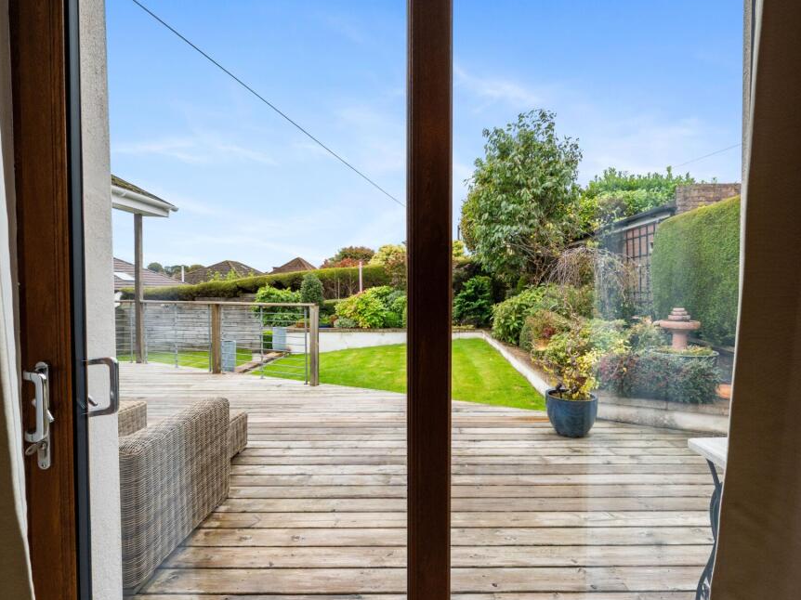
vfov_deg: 78.1
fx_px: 370
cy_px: 302
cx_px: 430
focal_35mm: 16
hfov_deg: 94.3
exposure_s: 1/200
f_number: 8
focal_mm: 14
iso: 640
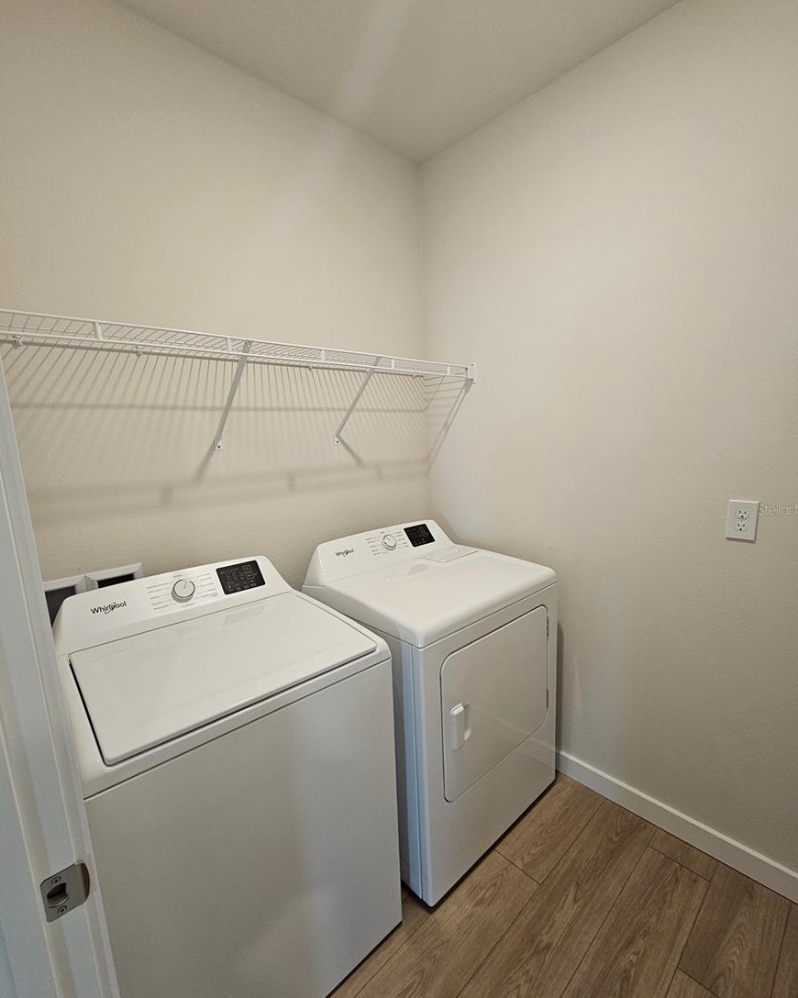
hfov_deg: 87.9
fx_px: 413
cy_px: 509
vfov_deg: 100.7
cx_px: 409
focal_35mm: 14
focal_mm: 2.2
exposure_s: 1/60
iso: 200
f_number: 2.2
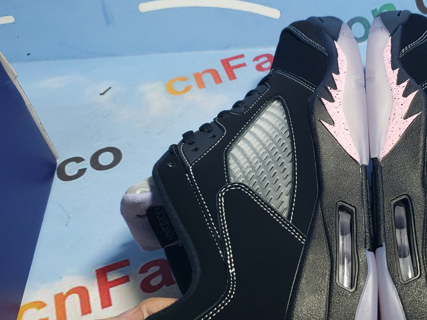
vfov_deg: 32.7
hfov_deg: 41.2
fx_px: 543
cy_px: 196
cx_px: 338
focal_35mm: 44
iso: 50
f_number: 1.5
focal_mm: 4.3
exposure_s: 1/260
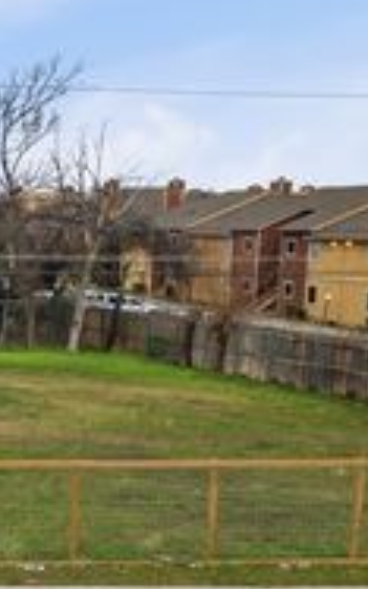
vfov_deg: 33.7
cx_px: -327
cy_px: 395
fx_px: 962
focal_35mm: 60
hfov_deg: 17.1
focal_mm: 8.4
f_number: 2.8
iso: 100
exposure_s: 1/50
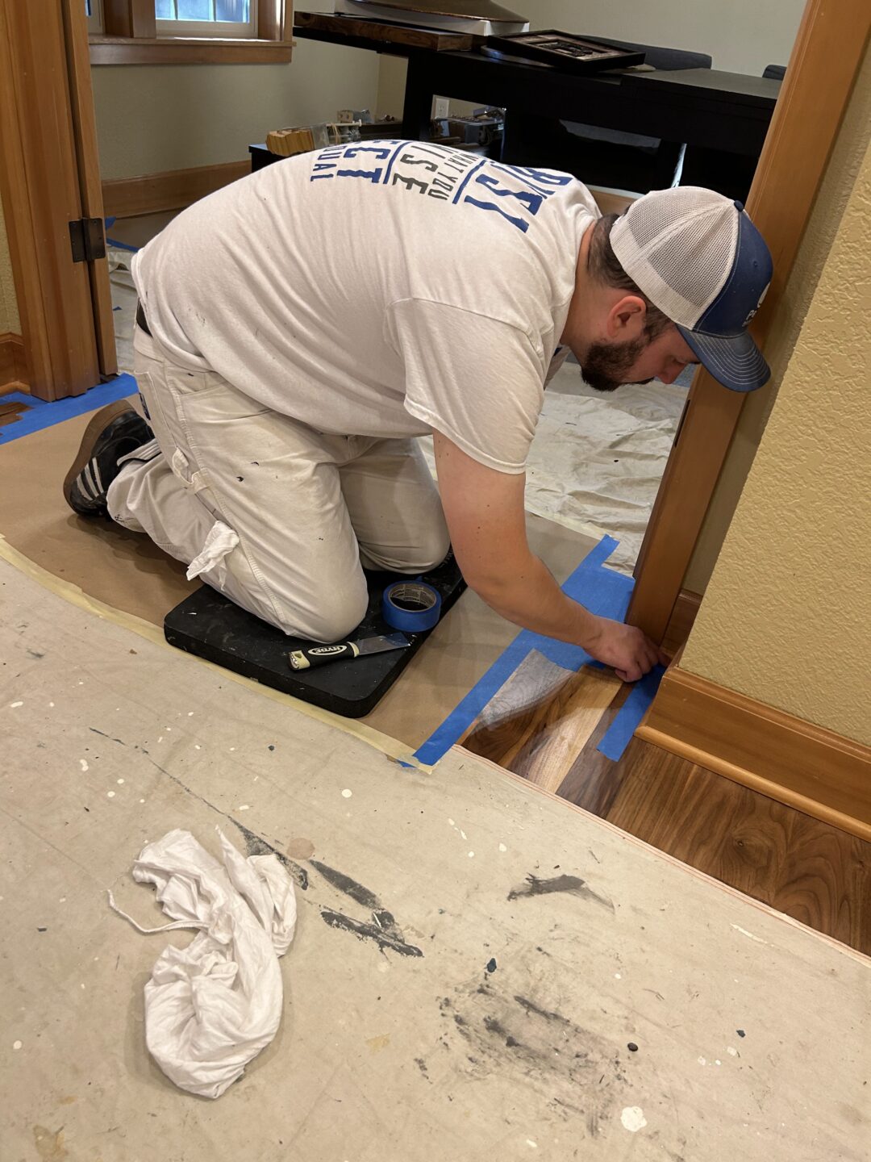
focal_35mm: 26
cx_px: 436
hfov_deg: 53.1
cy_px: 581
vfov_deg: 67.3
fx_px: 872
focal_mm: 5.7
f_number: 1.5
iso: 125
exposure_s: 1/60
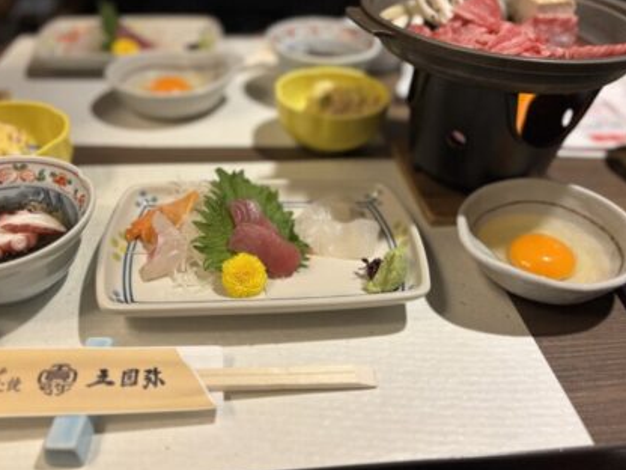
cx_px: 295
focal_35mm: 30
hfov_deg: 59.9
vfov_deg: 46.8
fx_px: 543
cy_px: 217
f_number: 1.6
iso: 200
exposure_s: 1/60
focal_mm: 5.96
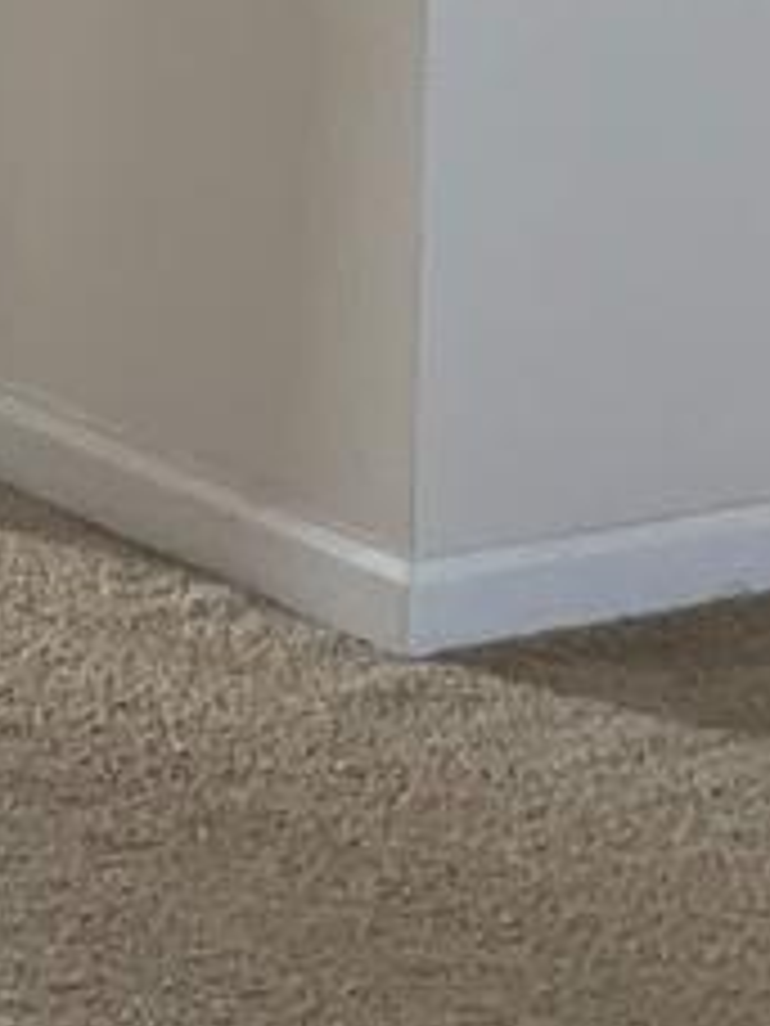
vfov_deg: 7.7
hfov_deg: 6.3
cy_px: -1638
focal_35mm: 234
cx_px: -23
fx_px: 6940
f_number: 1.8
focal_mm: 4.25
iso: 100
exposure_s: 1/60
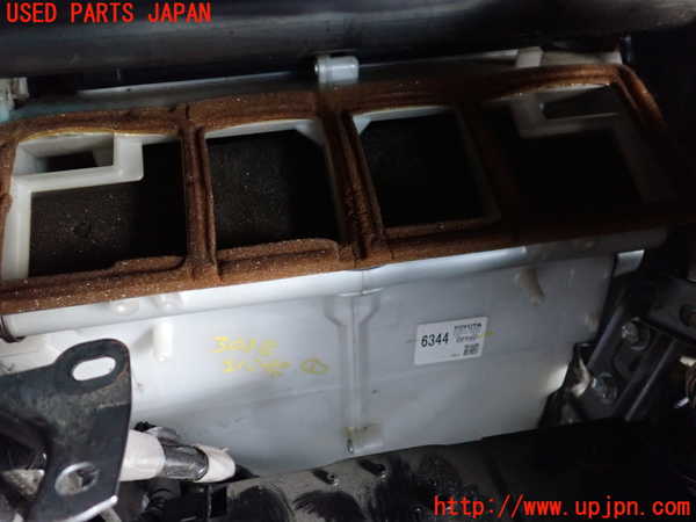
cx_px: 348
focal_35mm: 30
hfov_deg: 60.0
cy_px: 261
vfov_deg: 46.8
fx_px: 603
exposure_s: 1/20
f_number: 2.3
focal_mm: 5.4
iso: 800
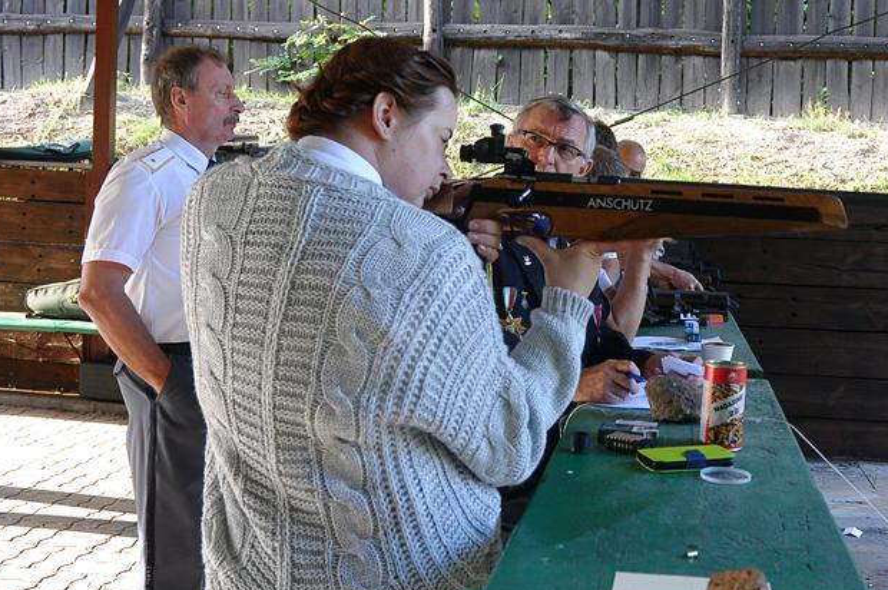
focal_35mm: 37
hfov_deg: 51.0
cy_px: 256
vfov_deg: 35.8
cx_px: 593
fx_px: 912
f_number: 5.6
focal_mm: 18
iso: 800
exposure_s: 1/125
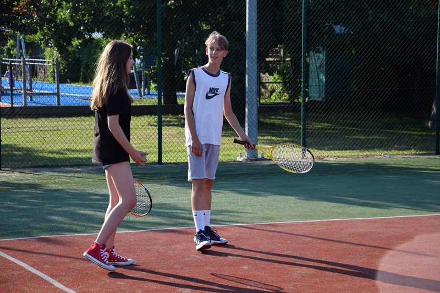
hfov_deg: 19.5
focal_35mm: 105
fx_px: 1283
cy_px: 146
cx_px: 220
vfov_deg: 13.0
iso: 560
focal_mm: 70
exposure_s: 1/1000
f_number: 5.3
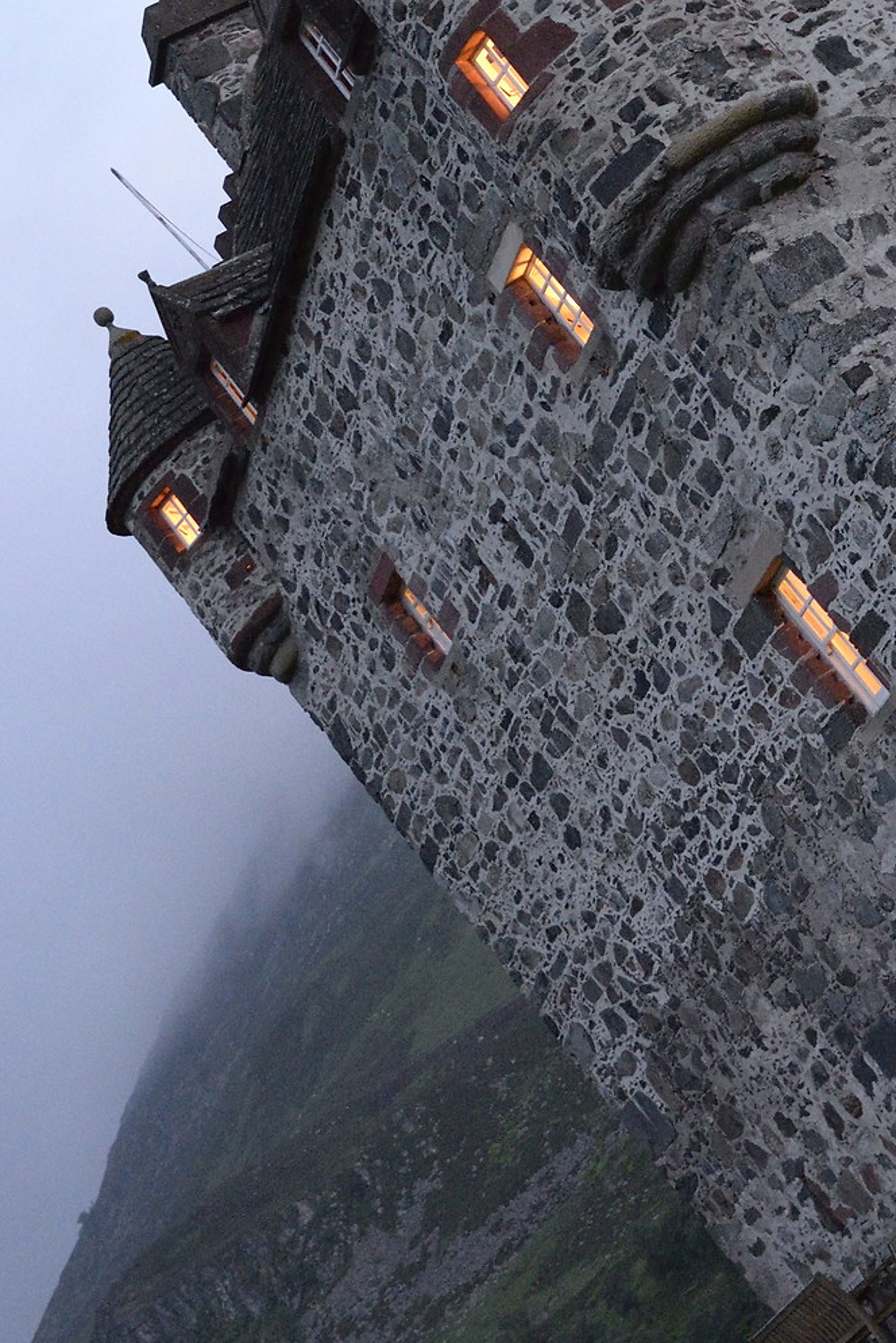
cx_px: 1070
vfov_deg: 24.4
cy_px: 293
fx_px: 3059
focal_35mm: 82
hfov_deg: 16.0
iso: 6400
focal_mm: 34
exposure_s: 1/15
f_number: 6.3
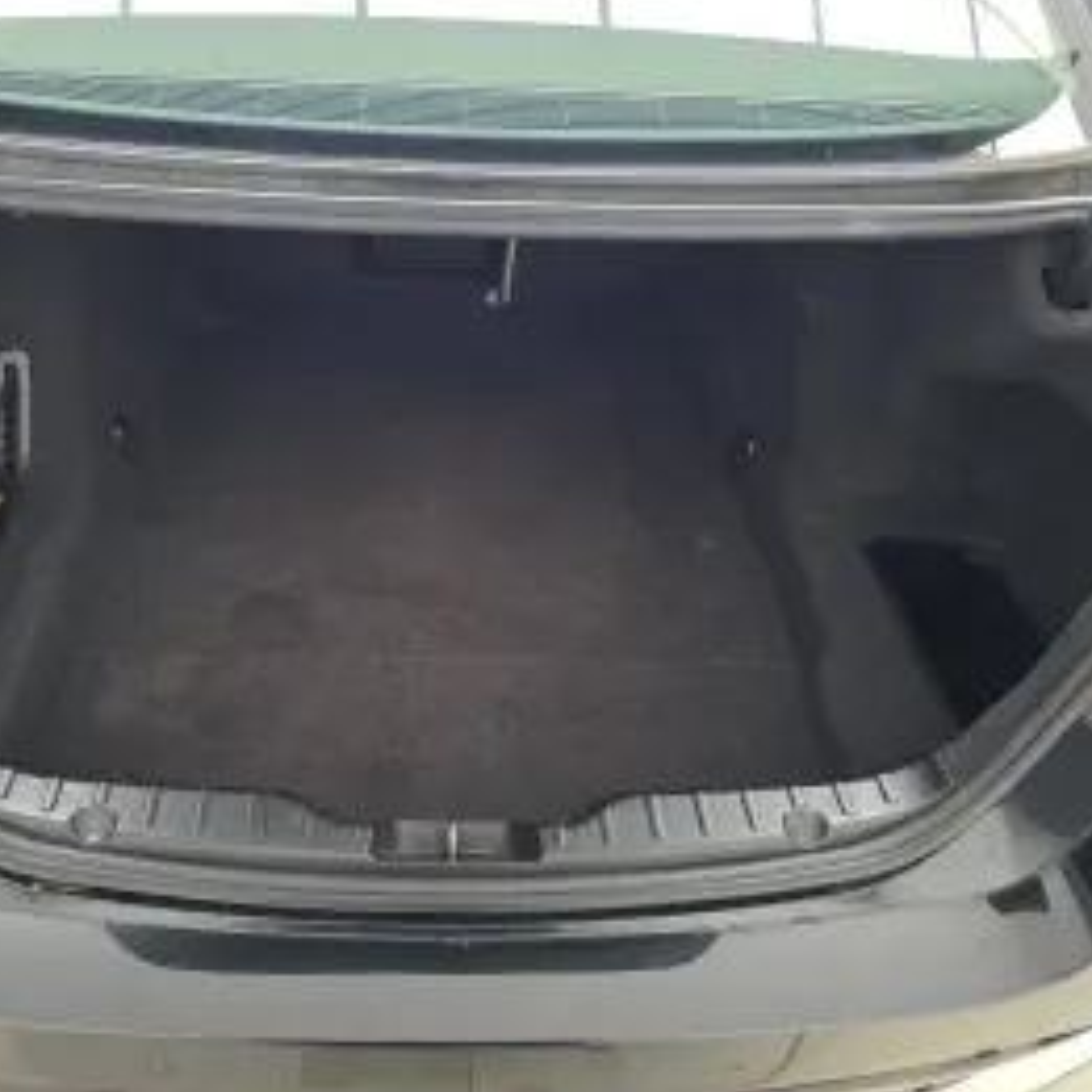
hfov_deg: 57.0
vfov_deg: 57.3
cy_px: 531
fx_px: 999
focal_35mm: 28
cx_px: 452
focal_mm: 6.25
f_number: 1.7
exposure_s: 1/100
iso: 1000
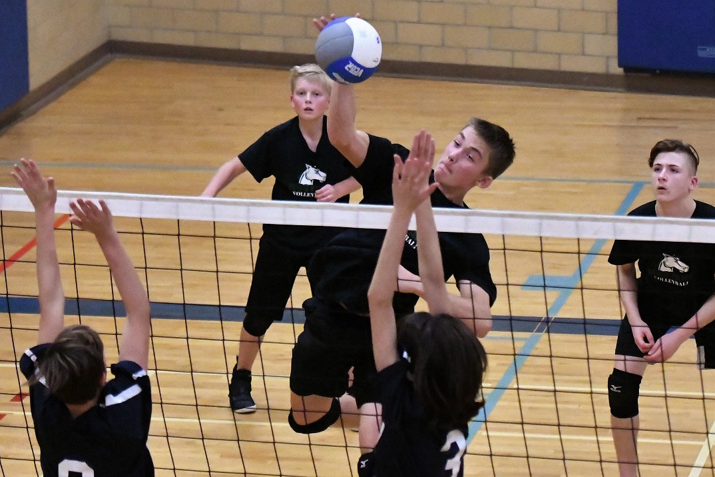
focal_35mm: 105
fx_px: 2085
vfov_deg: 13.0
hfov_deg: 19.5
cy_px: 238
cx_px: 358
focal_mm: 70
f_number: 2.8
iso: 14400
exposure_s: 1/1000
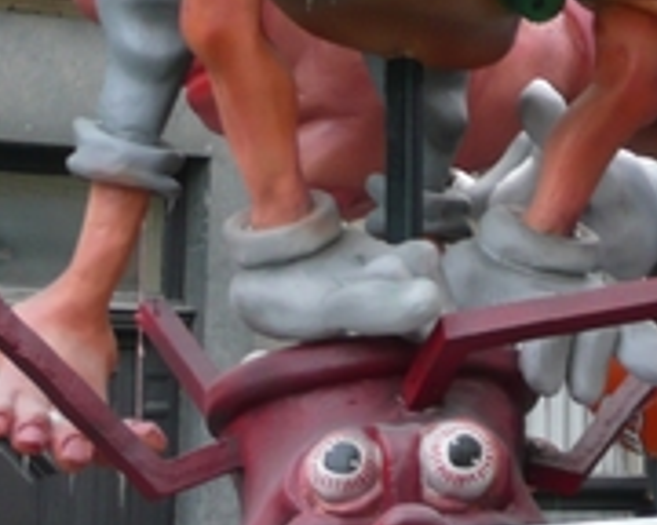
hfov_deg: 10.4
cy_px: -164
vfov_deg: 8.5
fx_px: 3481
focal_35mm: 179
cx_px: 1004
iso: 100
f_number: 4.3
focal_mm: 9.1
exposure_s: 1/40
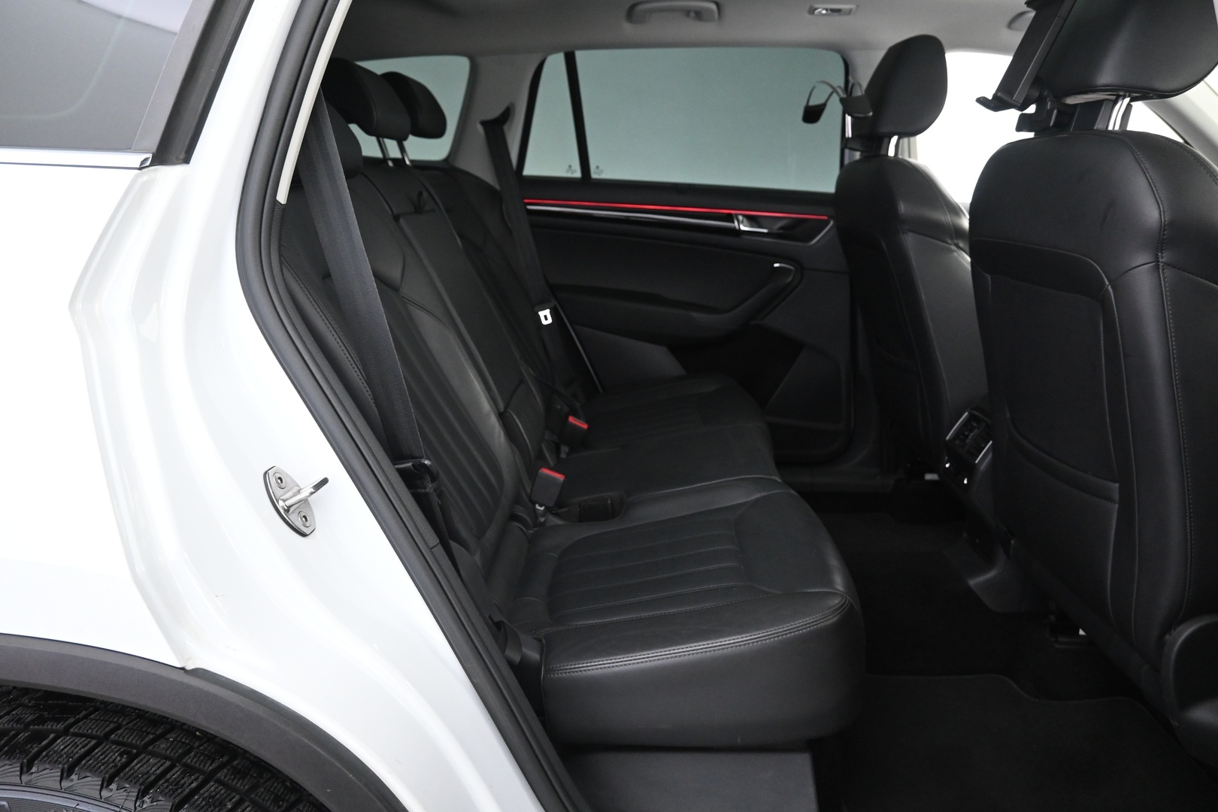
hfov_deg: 73.7
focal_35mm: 24
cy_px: 406
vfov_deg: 53.1
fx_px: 812
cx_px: 609
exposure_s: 1/25
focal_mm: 16
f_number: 3.5
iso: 2500
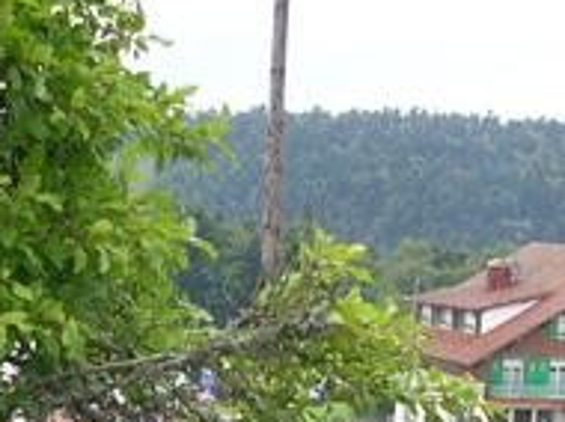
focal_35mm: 118
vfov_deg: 11.9
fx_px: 1924
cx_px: 208
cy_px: 657
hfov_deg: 16.7
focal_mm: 5.8
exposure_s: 1/185
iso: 50
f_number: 2.8
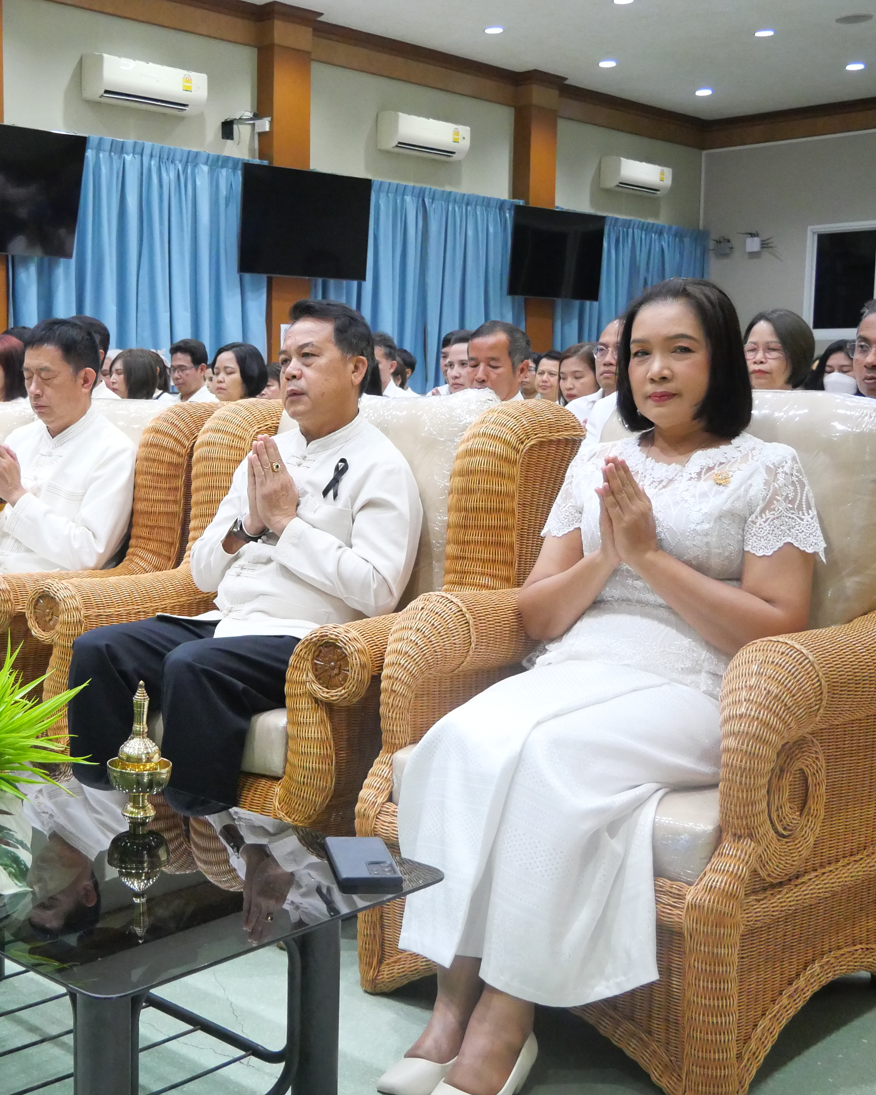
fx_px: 1426
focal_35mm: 44
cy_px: 548
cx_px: 170
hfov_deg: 33.1
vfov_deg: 42.0
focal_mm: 15
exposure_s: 1/125
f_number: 3.7
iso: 3200
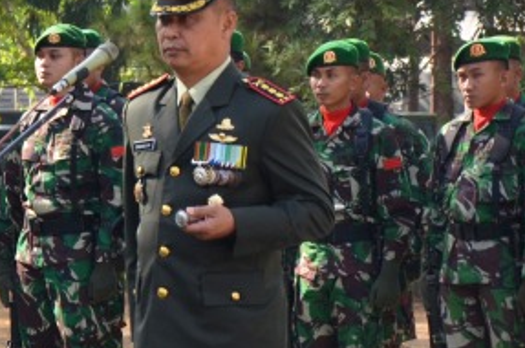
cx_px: -335
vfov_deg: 3.4
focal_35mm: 401
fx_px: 5832
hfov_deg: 5.1
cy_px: 200
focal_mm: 75
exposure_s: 1/125
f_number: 9
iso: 160
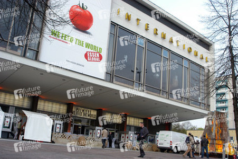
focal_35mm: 36
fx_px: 238
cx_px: 119
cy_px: 80
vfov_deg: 36.8
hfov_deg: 53.2
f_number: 5.6
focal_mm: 24
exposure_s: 1/125
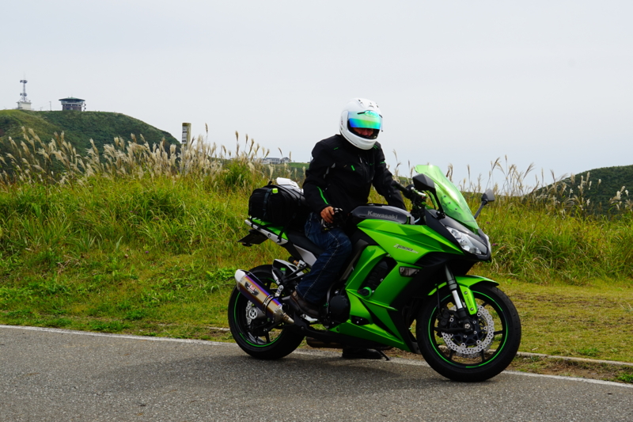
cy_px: 211
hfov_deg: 34.5
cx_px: 316
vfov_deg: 23.4
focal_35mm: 58
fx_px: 1020
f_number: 11
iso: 100
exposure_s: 1/125
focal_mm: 39
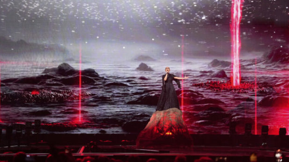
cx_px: 144
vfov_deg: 7.4
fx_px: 1256
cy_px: 71
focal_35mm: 164
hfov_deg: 13.1
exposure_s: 1/400
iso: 5000
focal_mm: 156
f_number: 2.8
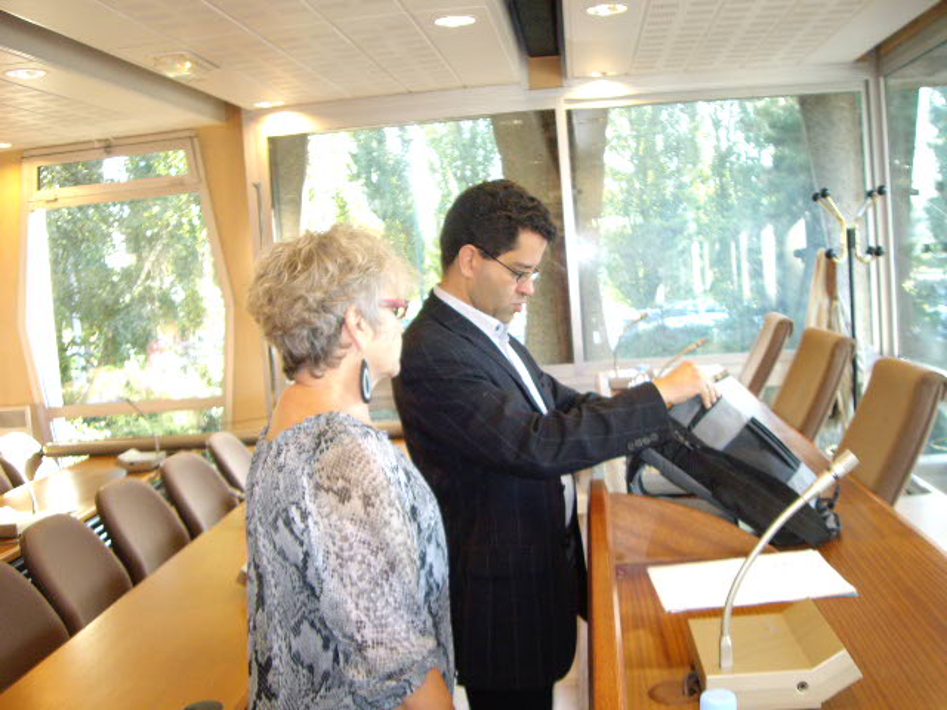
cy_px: 355
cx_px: 474
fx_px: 1040
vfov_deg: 37.7
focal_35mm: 38
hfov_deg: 49.0
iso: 200
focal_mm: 6.2
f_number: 2.7
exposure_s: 1/40
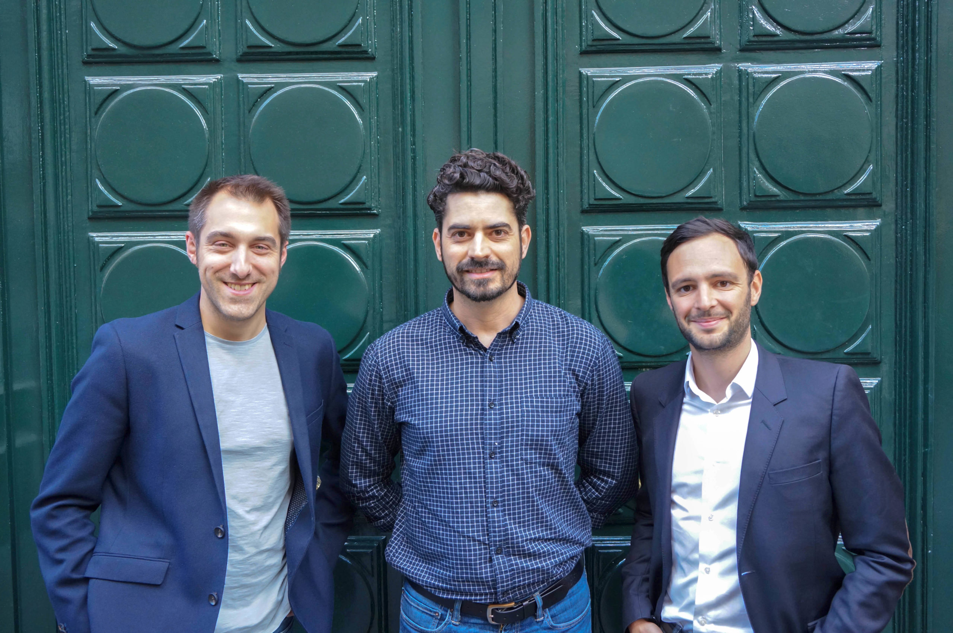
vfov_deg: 41.6
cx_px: 476
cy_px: 316
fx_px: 833
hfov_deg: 59.5
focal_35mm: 32
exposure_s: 1/80
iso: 800
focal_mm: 21
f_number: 4.5
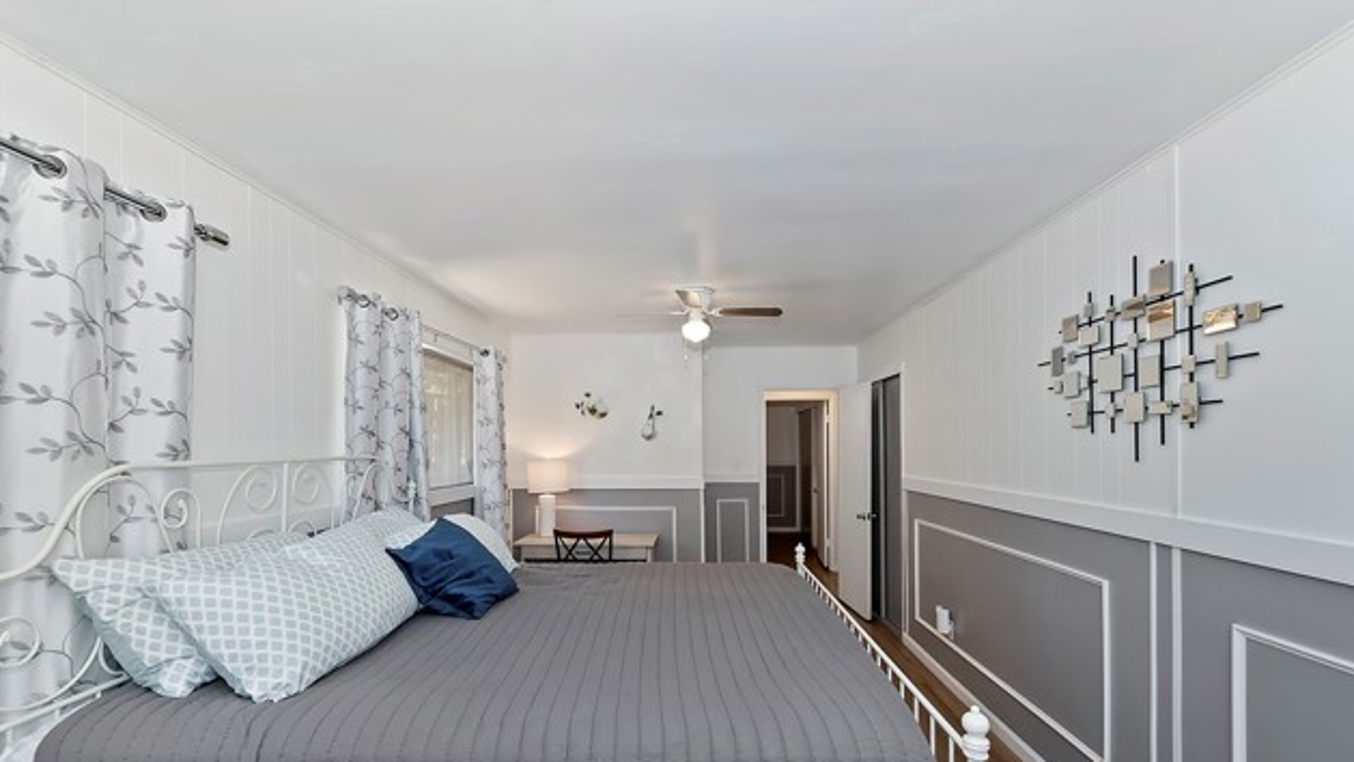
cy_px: 442
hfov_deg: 99.4
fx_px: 575
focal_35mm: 16
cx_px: 685
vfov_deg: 66.7
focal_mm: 10
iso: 400
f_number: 8
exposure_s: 1/30
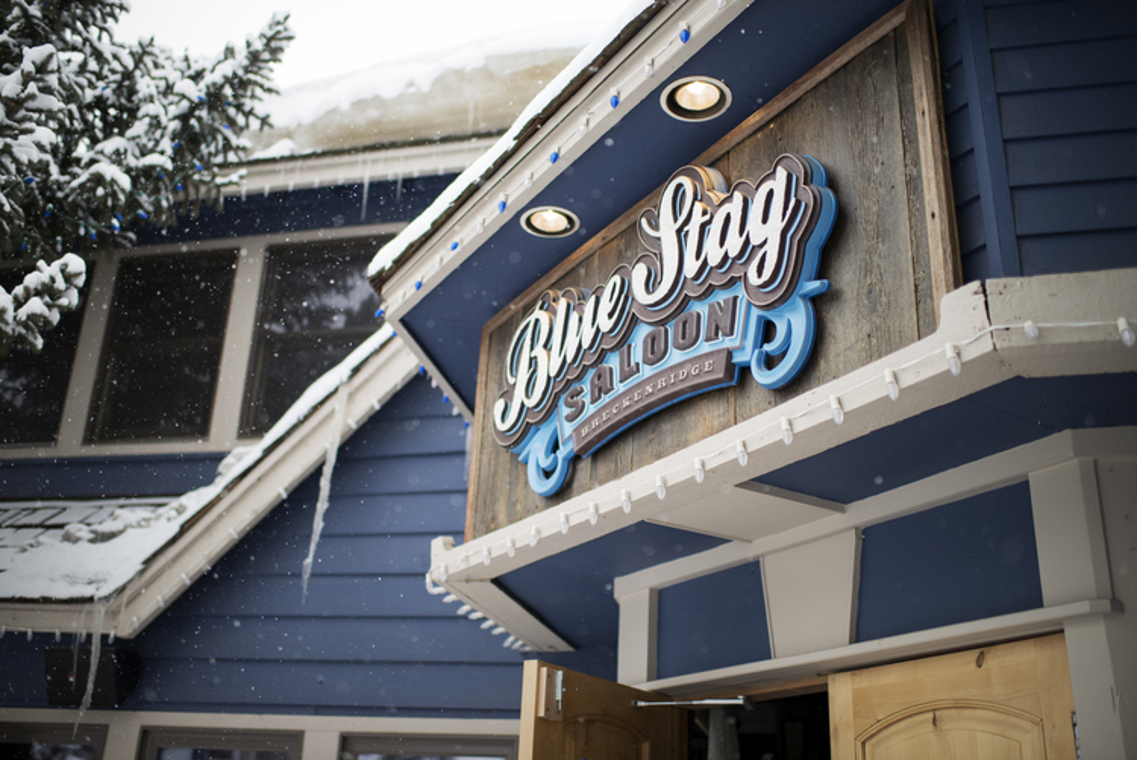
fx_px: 1106
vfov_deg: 37.9
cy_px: 380
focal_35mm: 35
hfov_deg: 54.4
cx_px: 568
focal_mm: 35
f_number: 1.6
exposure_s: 1/3200
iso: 160
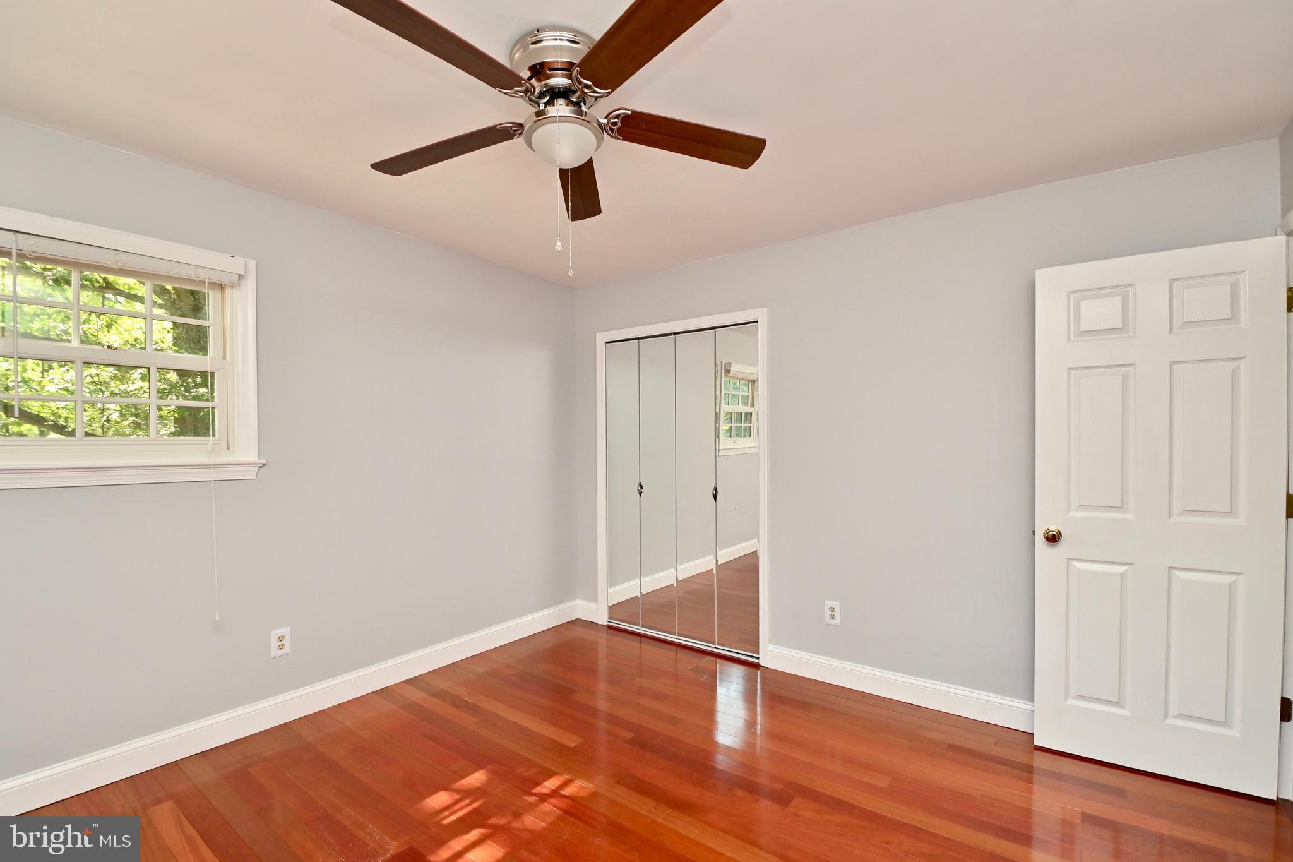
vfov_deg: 77.3
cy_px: 431
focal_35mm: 15
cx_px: 646
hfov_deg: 100.4
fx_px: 539
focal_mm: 10
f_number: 7.1
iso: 200
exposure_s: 1/30
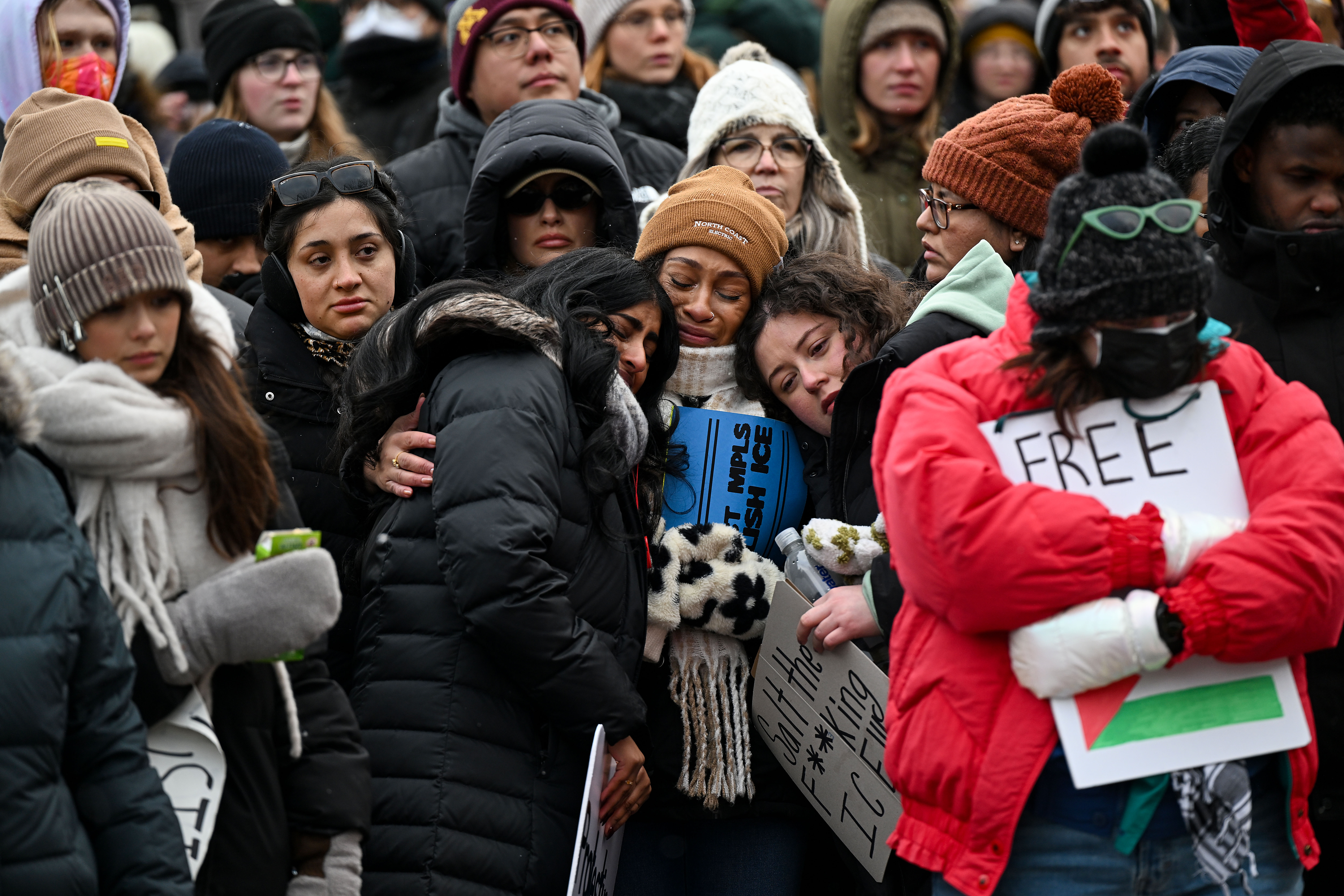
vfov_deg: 6.9
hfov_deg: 10.3
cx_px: 672
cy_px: 448
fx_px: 7466
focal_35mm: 200
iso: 400
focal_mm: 200
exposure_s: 1/640
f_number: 3.5
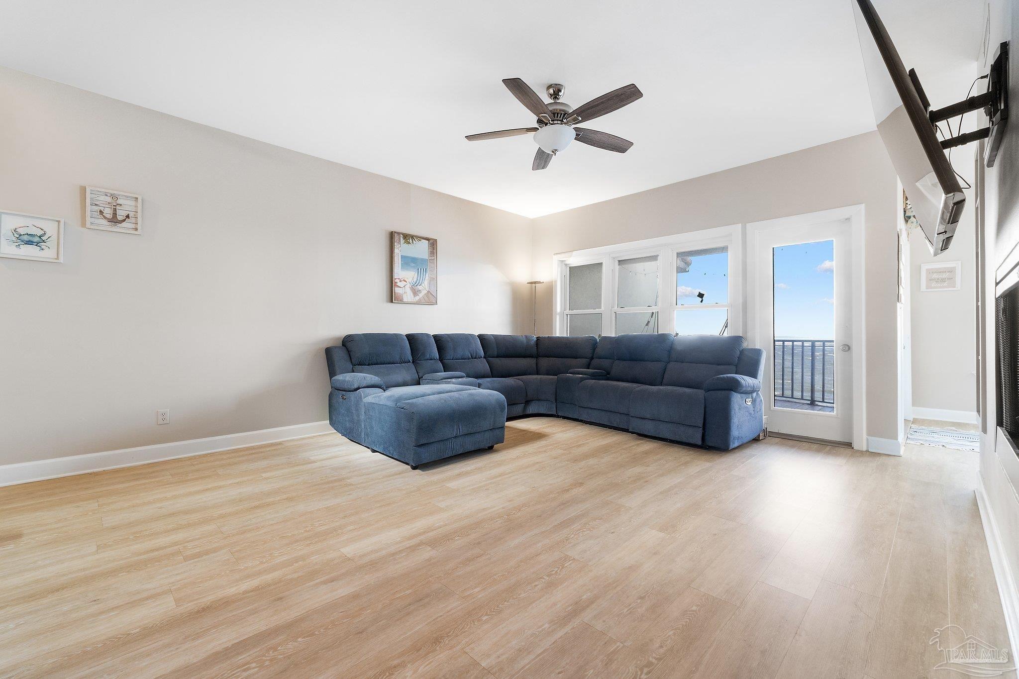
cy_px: 340
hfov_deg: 100.4
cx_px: 510
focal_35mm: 15
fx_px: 425
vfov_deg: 77.3
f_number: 8
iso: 400
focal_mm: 10
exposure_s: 1/1.67
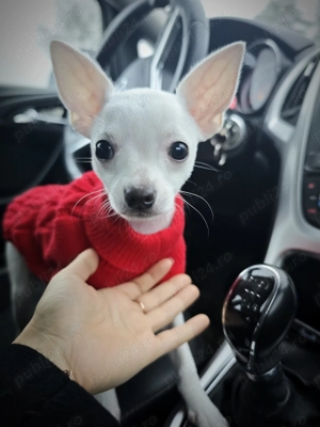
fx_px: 283
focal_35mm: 23
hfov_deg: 58.9
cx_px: 160
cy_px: 214
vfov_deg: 73.9
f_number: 1.63
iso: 1600
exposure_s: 1/172
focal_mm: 8.72
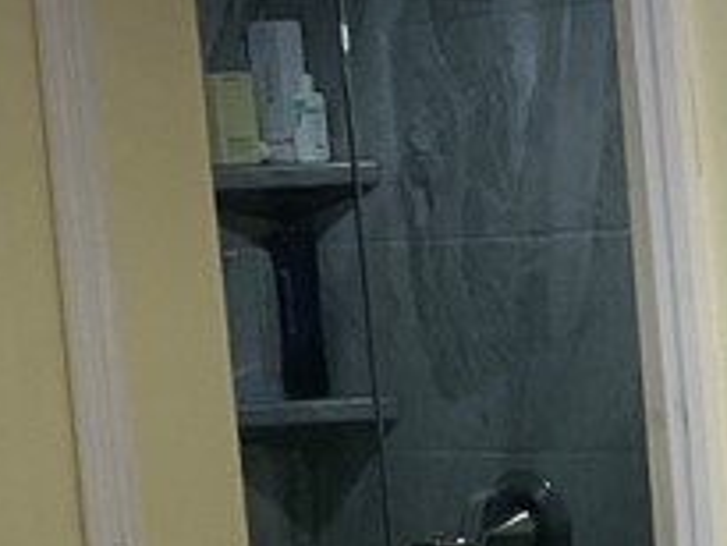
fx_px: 3047
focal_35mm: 145
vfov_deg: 10.2
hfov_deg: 12.6
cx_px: 1248
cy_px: 532
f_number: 1.8
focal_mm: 3
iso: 40
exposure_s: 1/120
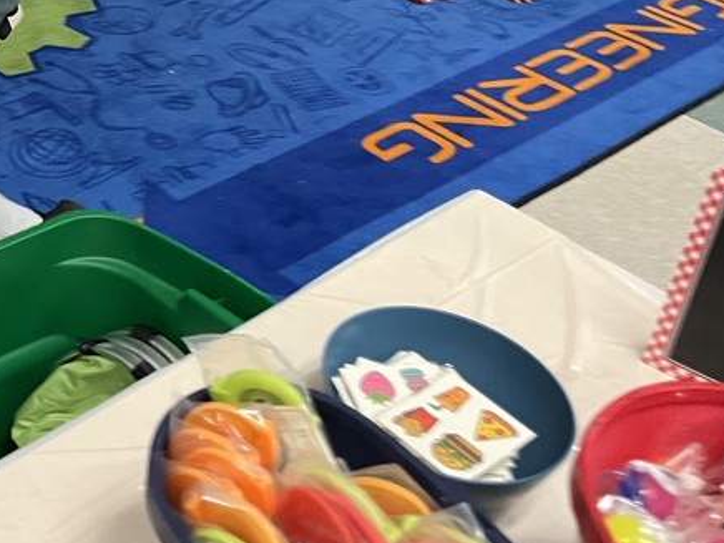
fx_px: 1276
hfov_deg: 29.2
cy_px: -30
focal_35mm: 61
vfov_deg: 22.8
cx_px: -35
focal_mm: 5.1
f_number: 1.6
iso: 250
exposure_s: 1/60
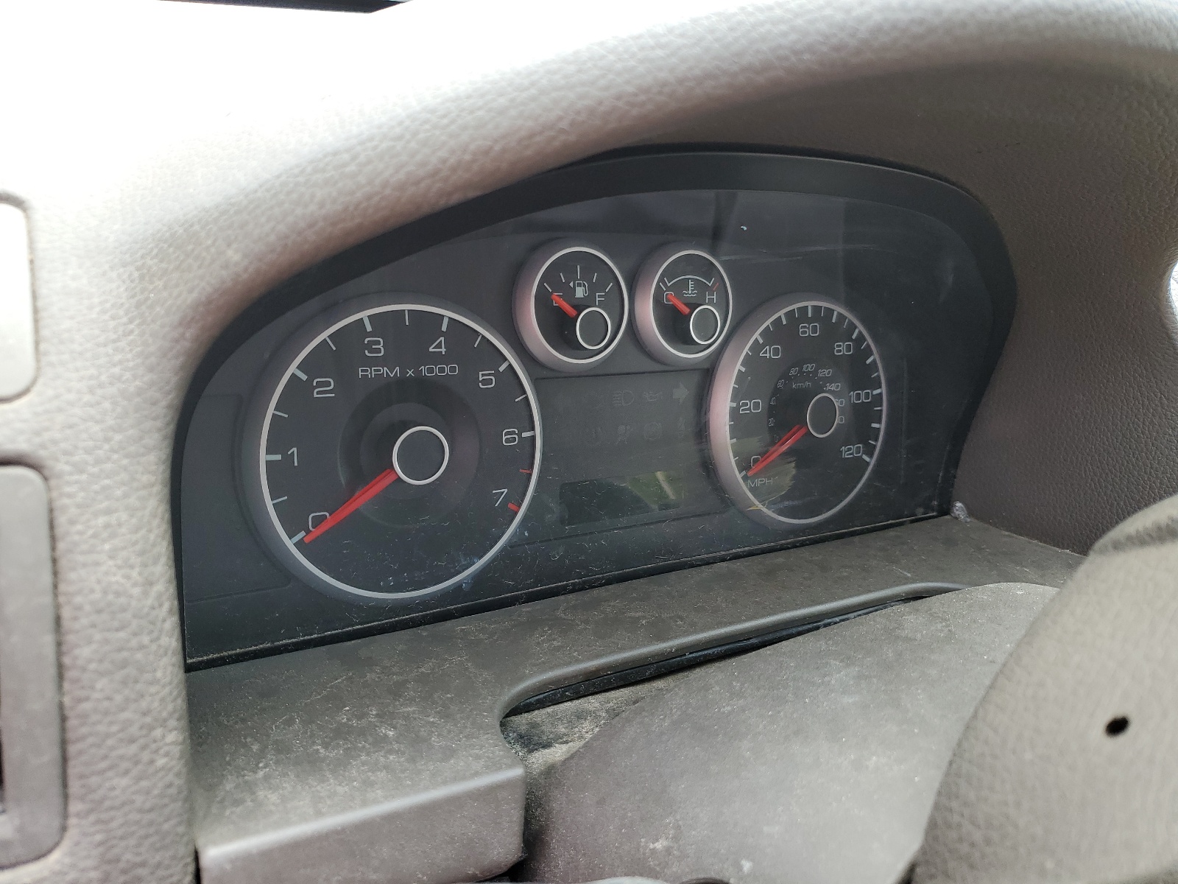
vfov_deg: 53.1
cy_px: 442
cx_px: 589
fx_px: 885
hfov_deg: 67.3
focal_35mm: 26
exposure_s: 1/185
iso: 50
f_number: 1.5
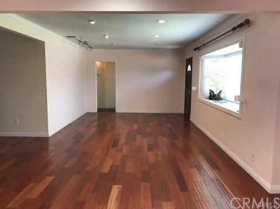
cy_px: 104
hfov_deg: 63.5
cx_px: 140
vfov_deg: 49.7
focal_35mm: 28
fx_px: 226
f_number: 1.8
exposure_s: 1/30
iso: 25
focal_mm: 3.99
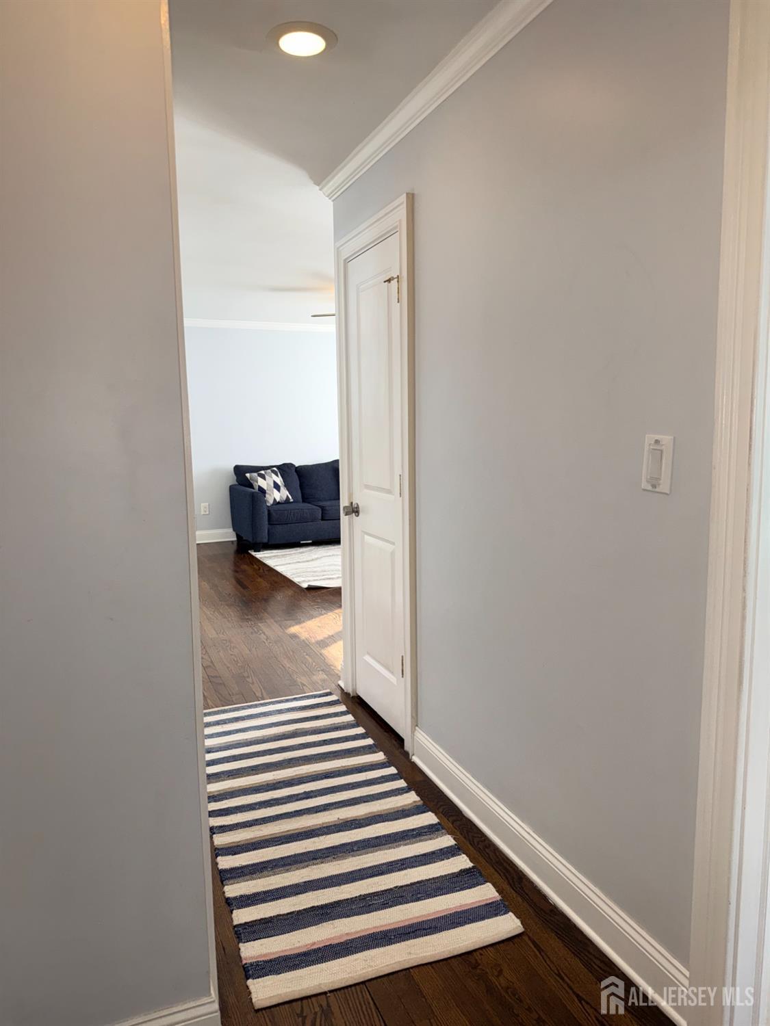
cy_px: 513
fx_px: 712
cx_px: 385
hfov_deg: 56.8
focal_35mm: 24
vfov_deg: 71.6
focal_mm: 6.76
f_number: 1.78
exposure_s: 1/120
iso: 125
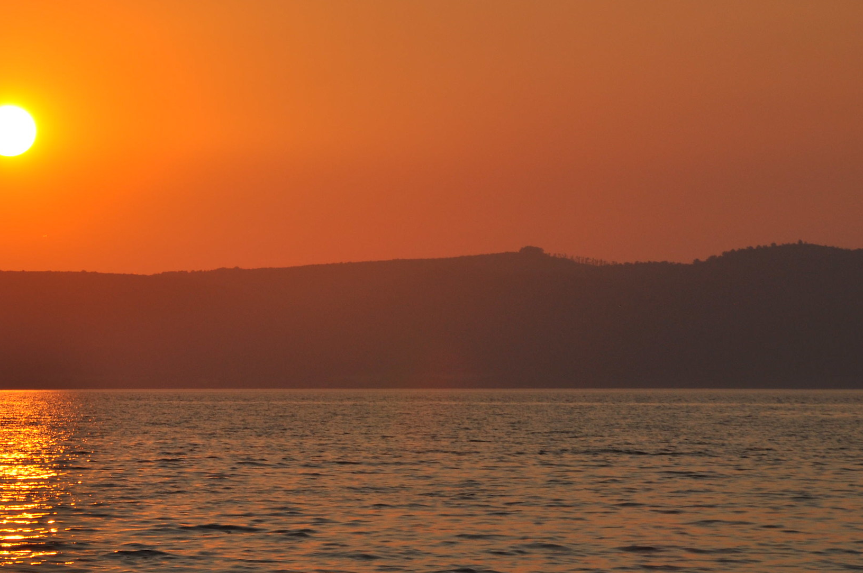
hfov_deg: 8.9
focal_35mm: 232
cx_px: 299
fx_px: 5548
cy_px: 303
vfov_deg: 5.9
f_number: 13
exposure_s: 1/750
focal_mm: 105
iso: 200
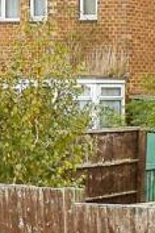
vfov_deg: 23.3
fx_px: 562
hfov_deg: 8.6
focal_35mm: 87
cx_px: 596
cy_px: 143
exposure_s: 1/125
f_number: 5.6
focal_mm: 10
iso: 160
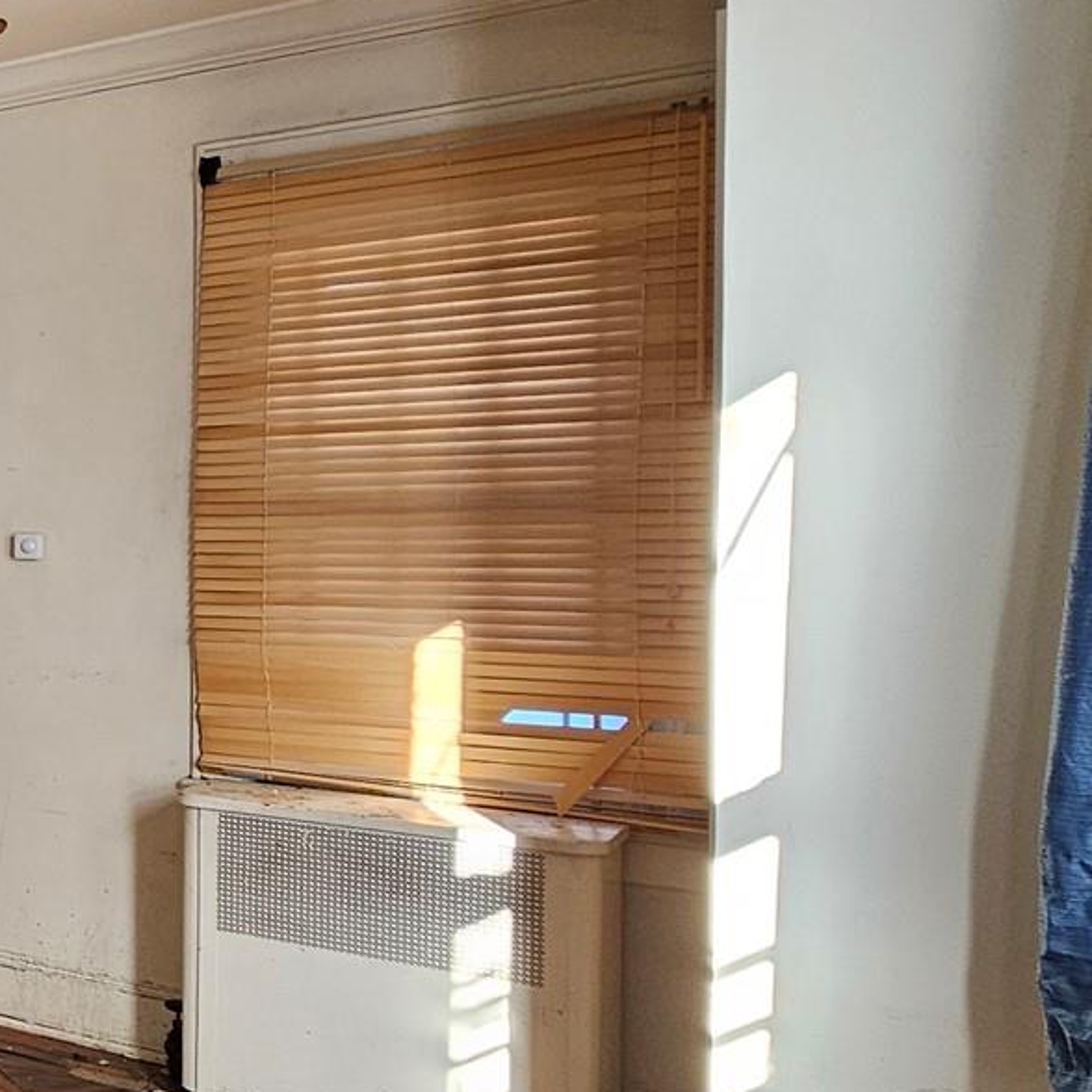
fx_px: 1428
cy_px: 537
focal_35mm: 40
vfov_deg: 41.9
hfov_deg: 26.5
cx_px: -631
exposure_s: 1/60
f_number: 2.2
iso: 80
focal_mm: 2.2
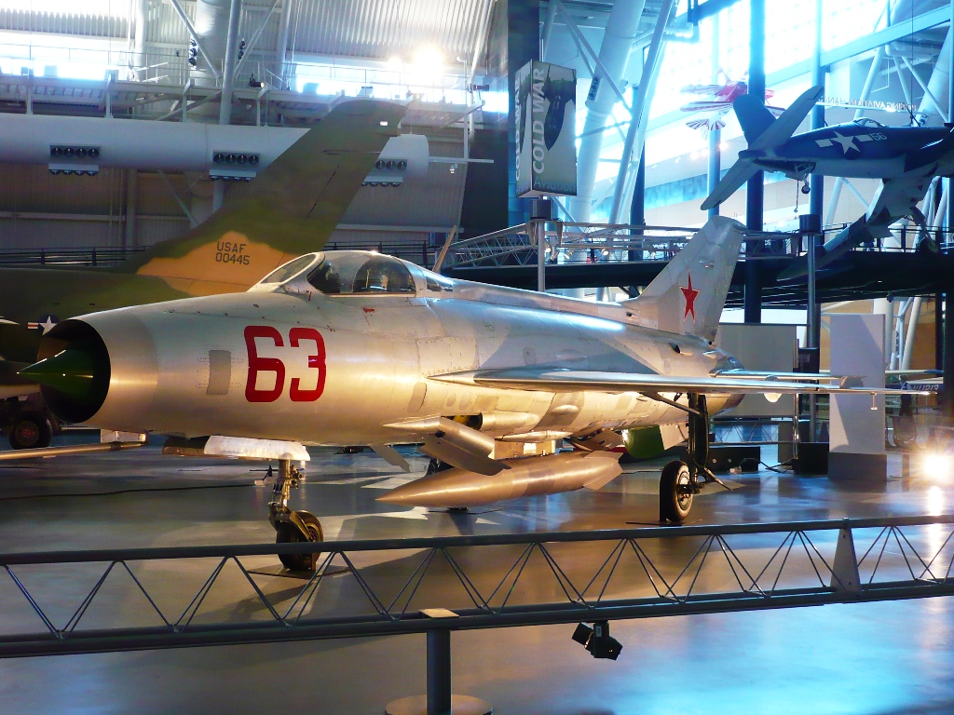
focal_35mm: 50
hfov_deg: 38.2
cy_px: 358
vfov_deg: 29.1
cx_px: 477
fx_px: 1378
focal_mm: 8.3
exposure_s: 1/15
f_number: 3.4
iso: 200
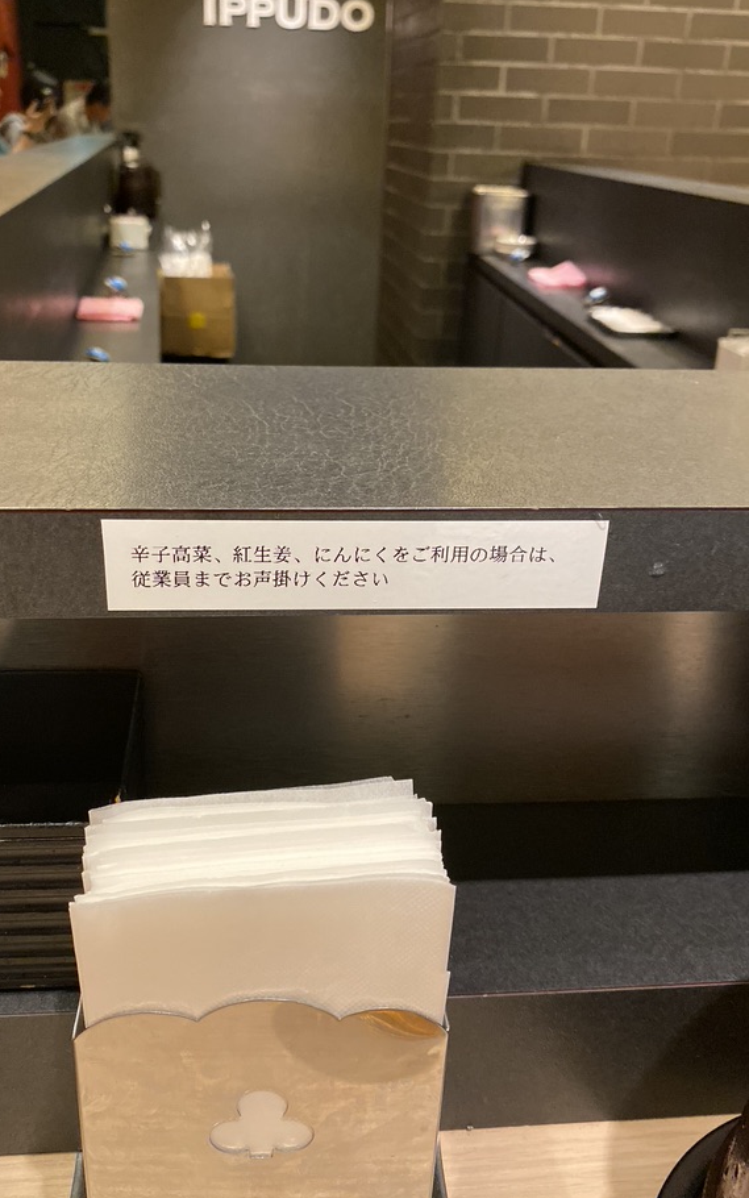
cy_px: 606
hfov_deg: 40.5
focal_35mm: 31
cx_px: 328
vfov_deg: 61.2
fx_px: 1012
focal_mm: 4.25
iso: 400
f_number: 1.8
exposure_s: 1/50
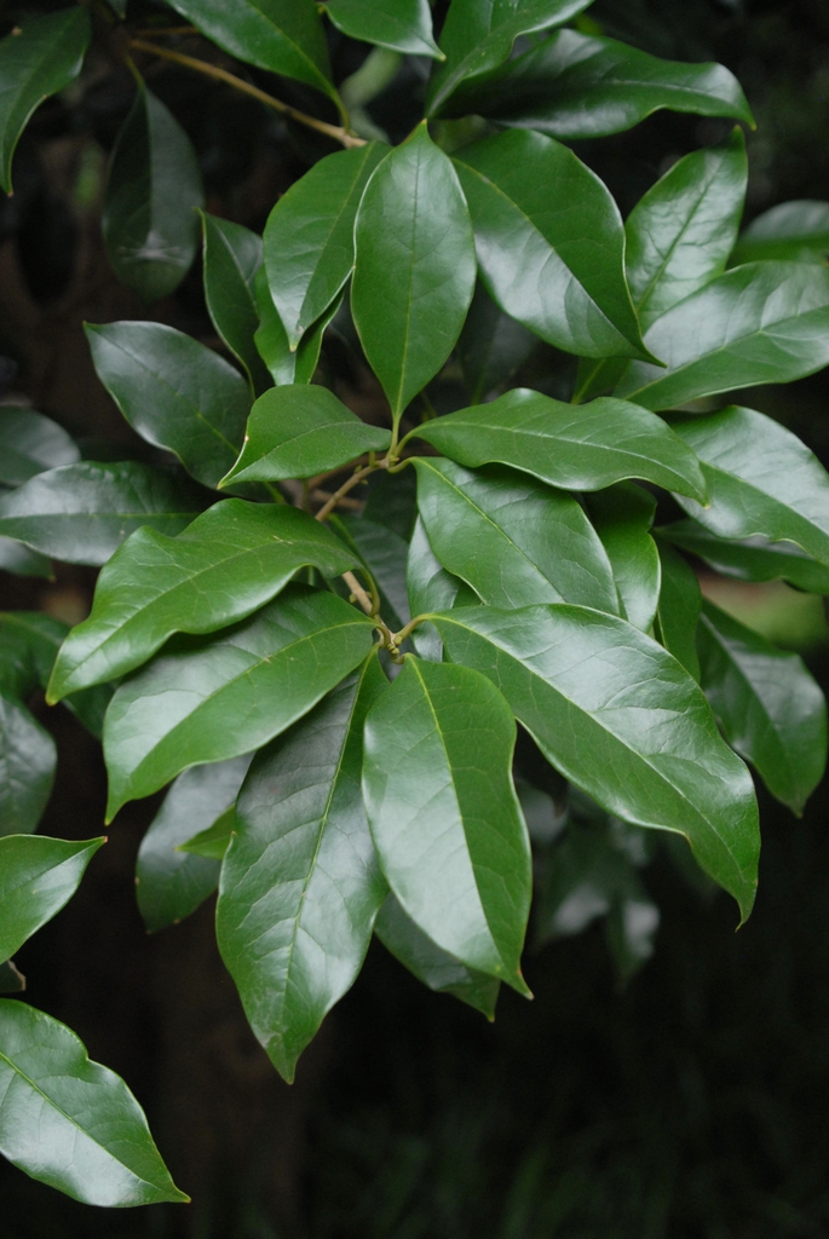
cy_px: 620
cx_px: 414
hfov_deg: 23.8
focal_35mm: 57
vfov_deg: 35.0
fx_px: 1964
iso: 400
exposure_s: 1/90
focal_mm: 38
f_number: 5
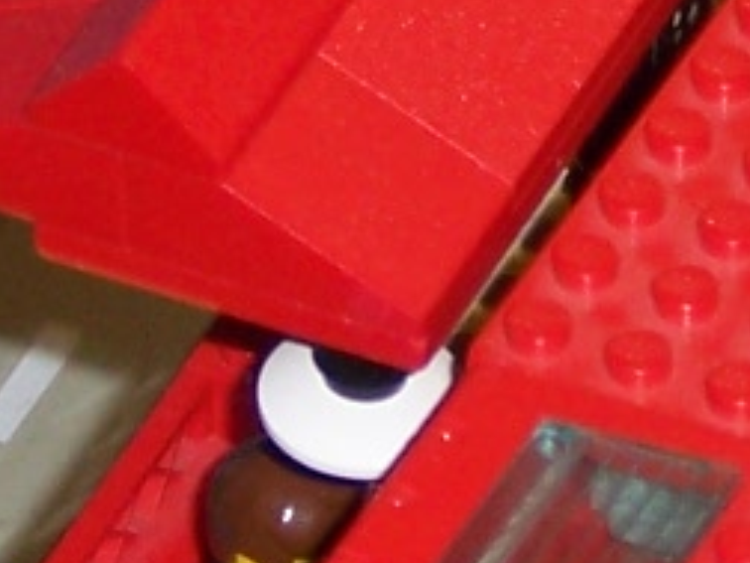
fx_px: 9338
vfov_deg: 3.4
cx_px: 702
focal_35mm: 431
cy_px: 146
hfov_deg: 4.6
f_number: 3.8
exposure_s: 1/100
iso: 100
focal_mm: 12
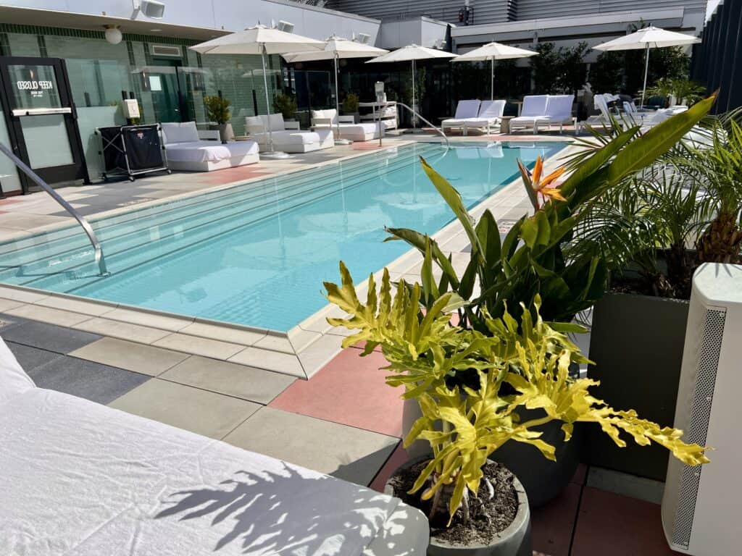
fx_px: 557
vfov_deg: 53.1
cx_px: 371
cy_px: 278
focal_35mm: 26
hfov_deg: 67.3
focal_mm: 5.7
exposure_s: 1/9434
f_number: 1.5
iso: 50
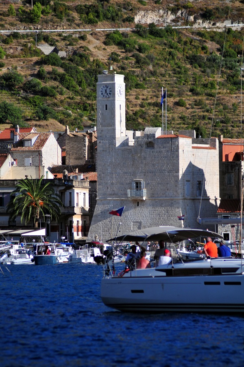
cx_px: 122
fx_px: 3057
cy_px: 184
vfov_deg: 6.9
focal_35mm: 300
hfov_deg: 4.6
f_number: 4.8
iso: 250
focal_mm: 200
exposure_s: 1/2000
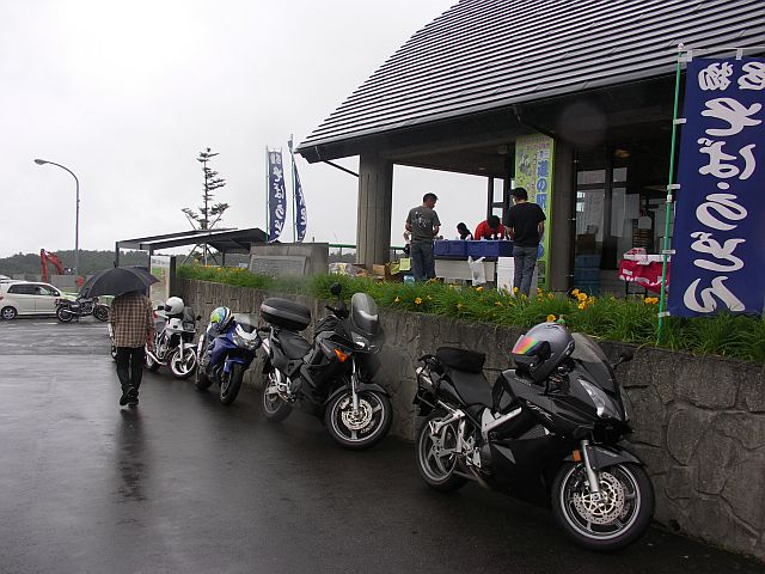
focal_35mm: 32
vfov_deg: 44.2
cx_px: 382
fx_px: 707
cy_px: 287
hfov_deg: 56.8
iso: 50
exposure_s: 1/160
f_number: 4.5
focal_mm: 8.3
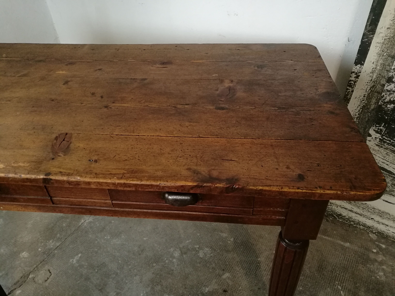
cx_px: 198
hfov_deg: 65.3
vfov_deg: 51.4
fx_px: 308
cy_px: 148
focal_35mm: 27
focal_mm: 4.5
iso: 320
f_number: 2.2
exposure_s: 1/25
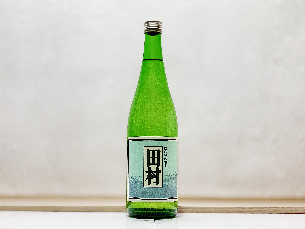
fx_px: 458
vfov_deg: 28.0
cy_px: 114
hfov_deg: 36.8
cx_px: 152
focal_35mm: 52
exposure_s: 1/117
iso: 125
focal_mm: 6
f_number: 2.4
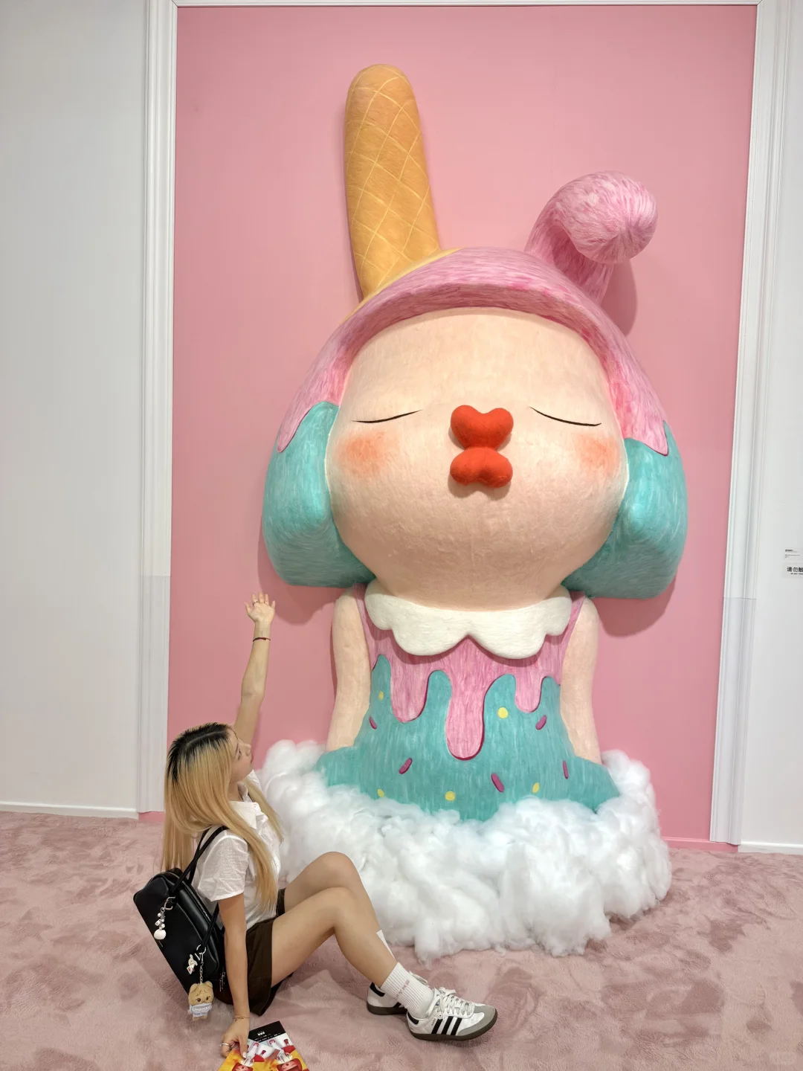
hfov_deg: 56.8
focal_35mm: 24
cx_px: 402
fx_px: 742
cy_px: 536
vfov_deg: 71.6
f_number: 1.78
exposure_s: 1/100
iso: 80
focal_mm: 6.76
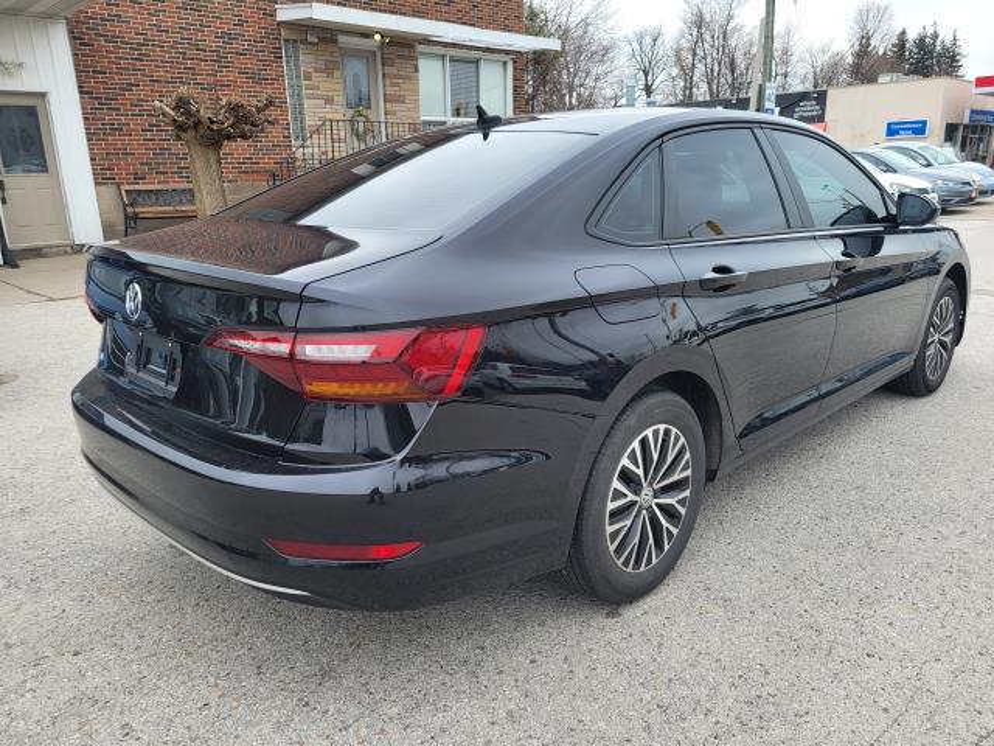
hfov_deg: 67.3
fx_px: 747
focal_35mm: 26
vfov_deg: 53.1
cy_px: 373
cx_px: 497
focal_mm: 5.4
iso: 40
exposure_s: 1/1055
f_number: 1.8
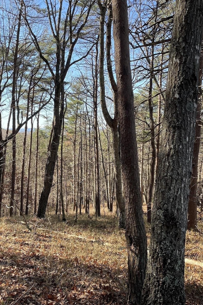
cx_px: 69
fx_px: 313
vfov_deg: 51.9
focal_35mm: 37
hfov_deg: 35.6
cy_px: 153
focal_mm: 4.2
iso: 32
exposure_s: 1/473
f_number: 1.6
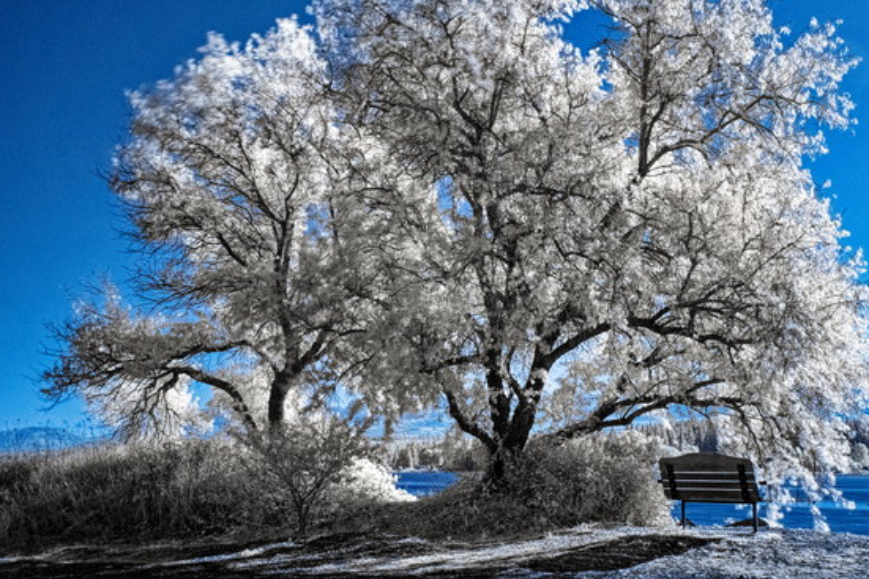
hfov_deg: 40.4
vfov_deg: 27.5
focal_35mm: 49
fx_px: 1182
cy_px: 265
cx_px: 435
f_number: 8
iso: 400
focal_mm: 30
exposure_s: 15
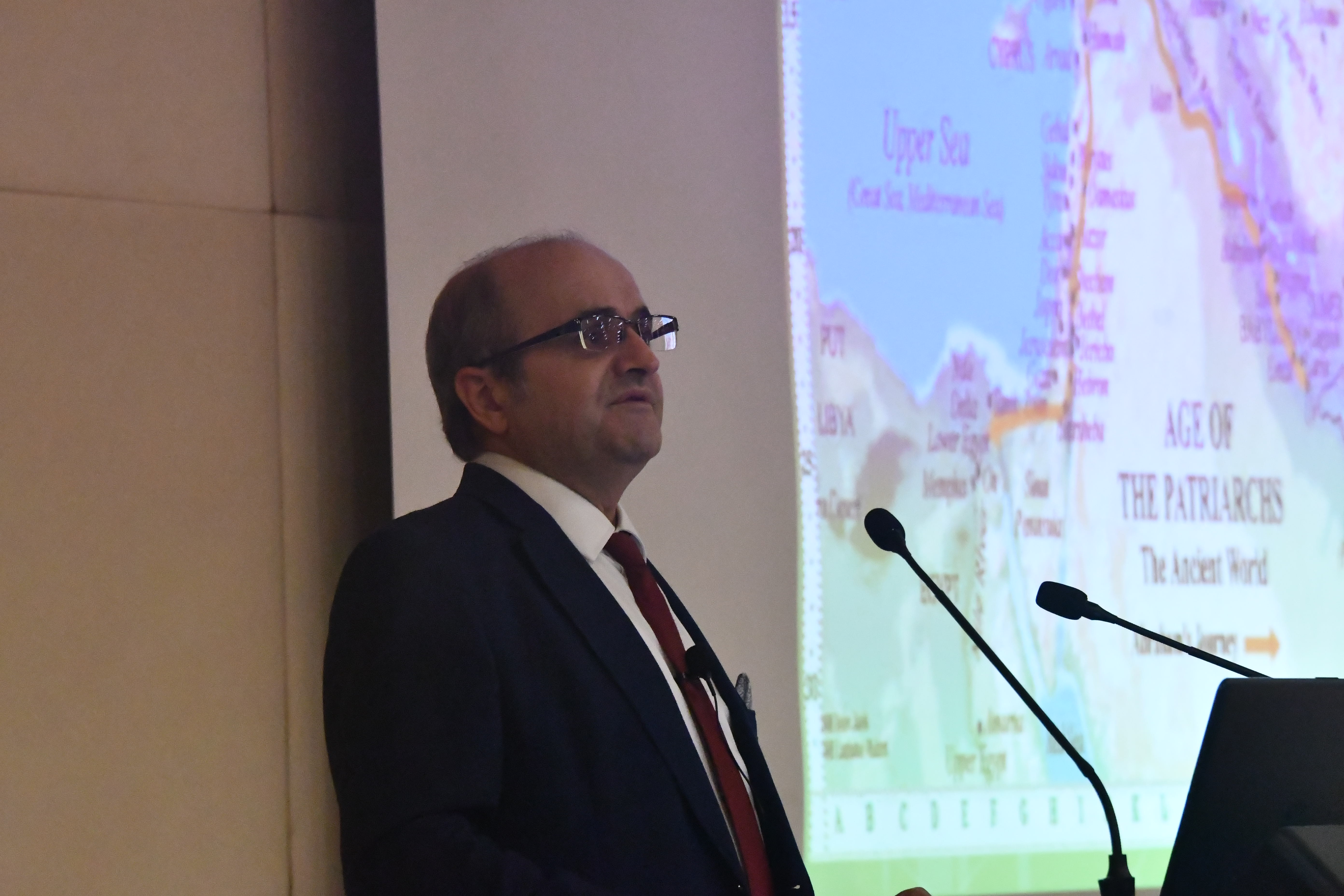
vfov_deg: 6.8
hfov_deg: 10.2
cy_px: 448
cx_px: 672
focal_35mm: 202
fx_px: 7541
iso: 16000
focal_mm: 135
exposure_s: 1/160
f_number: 7.1
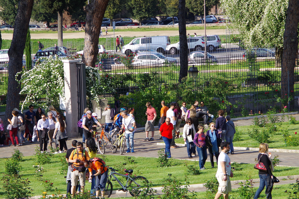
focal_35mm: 202
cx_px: 150
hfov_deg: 10.2
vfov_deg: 6.8
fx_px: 1682
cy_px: 100
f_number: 10
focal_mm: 135
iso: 200
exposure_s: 1/200
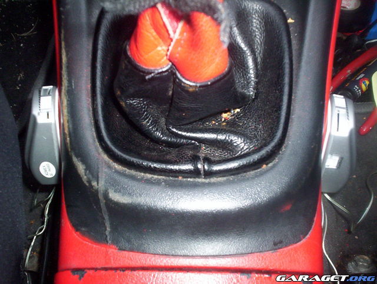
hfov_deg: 48.9
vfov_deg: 37.9
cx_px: 188
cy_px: 142
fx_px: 415
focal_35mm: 38
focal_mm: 4.99
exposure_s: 1/60
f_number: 4.5
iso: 140
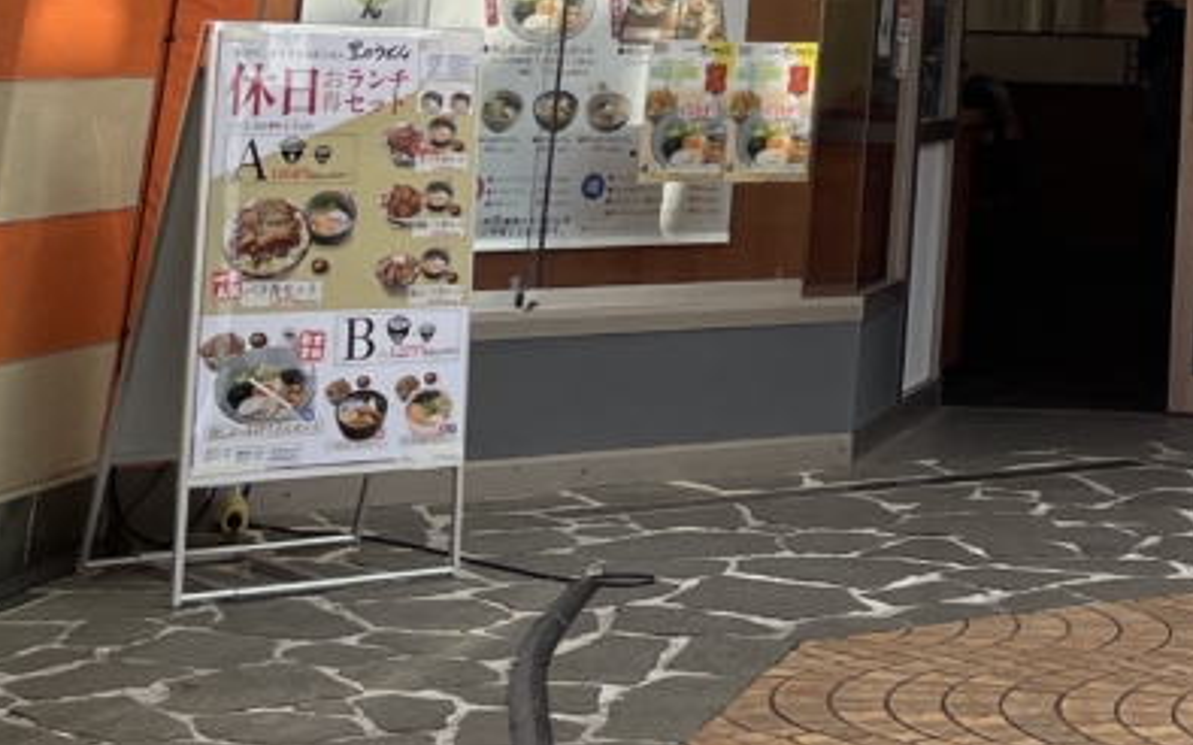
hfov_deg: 21.9
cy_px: -678
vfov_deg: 12.9
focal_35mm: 90
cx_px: 1291
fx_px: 2925
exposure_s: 1/2451
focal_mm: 4.2
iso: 32
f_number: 1.6
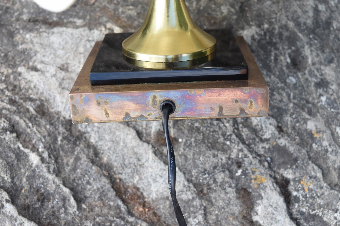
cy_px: 113
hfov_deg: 35.1
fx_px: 538
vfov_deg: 23.8
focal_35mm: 57
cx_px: 170
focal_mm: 38
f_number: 6.3
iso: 400
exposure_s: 1/160
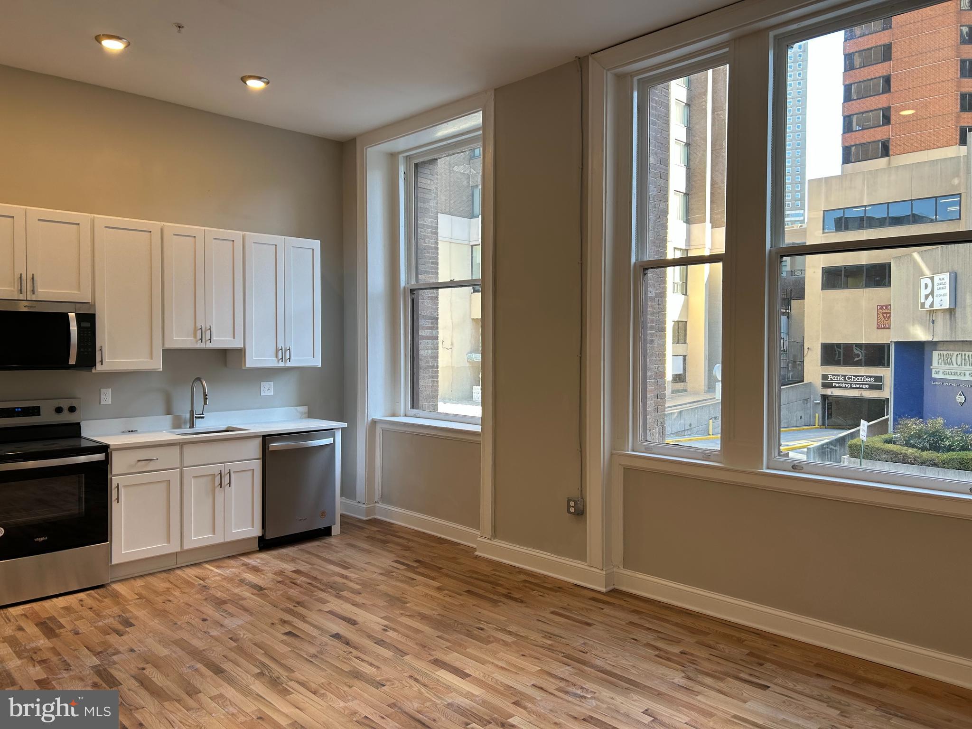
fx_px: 730
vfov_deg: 53.1
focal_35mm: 26
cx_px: 486
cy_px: 364
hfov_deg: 67.3
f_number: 1.5
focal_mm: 5.7
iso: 40
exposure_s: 1/120
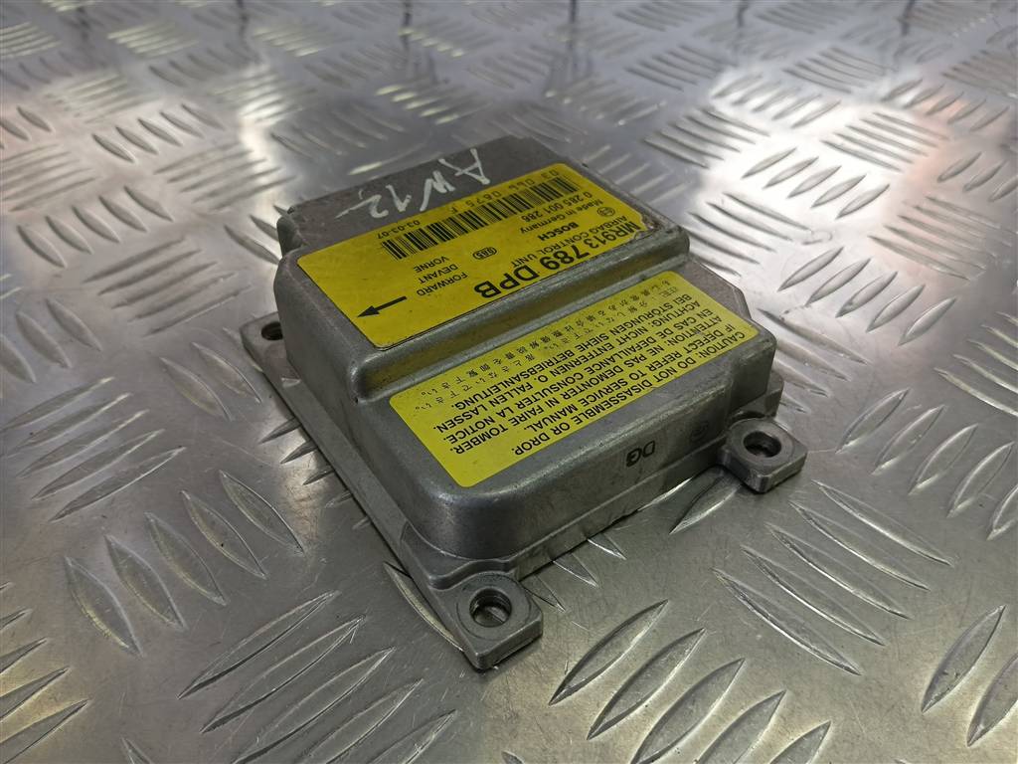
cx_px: 509
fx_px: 794
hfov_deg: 65.3
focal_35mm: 27
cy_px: 382
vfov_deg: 51.4
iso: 82
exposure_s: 1/100
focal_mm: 4.11
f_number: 1.6
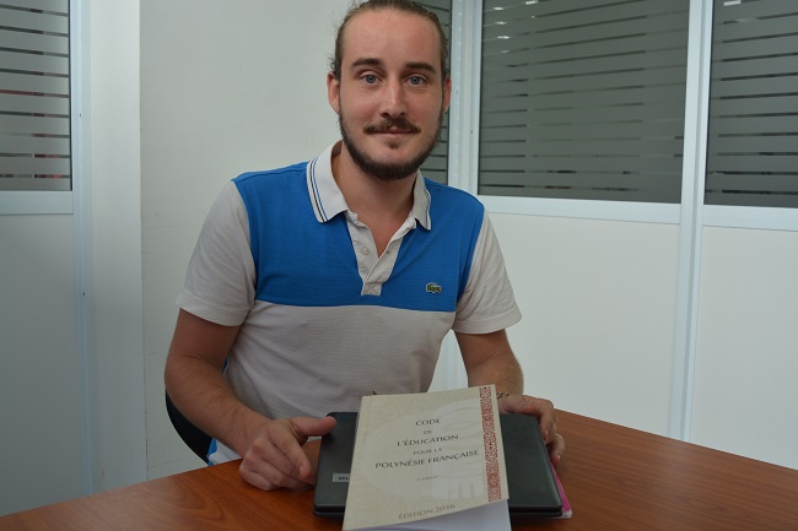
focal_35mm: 36
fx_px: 798
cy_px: 266
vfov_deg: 36.9
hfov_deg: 53.1
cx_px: 399
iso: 250
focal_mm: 24
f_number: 5.6
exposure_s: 1/125
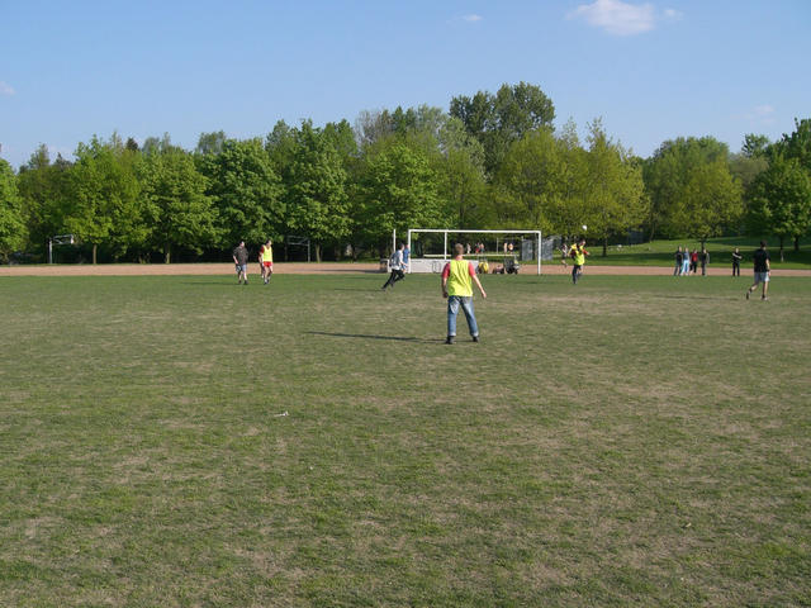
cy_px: 304
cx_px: 406
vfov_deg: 37.7
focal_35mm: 38
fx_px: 890
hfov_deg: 49.0
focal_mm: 6.3
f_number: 4.4
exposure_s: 1/500
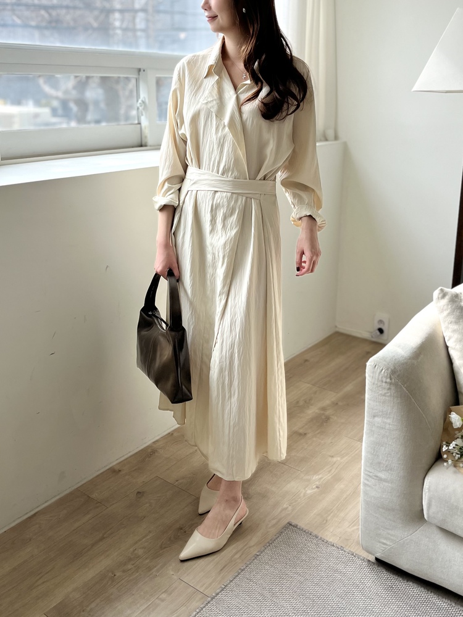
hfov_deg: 53.1
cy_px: 308
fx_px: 464
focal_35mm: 26
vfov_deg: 67.3
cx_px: 232
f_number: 1.6
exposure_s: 1/457
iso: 50
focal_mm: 5.1
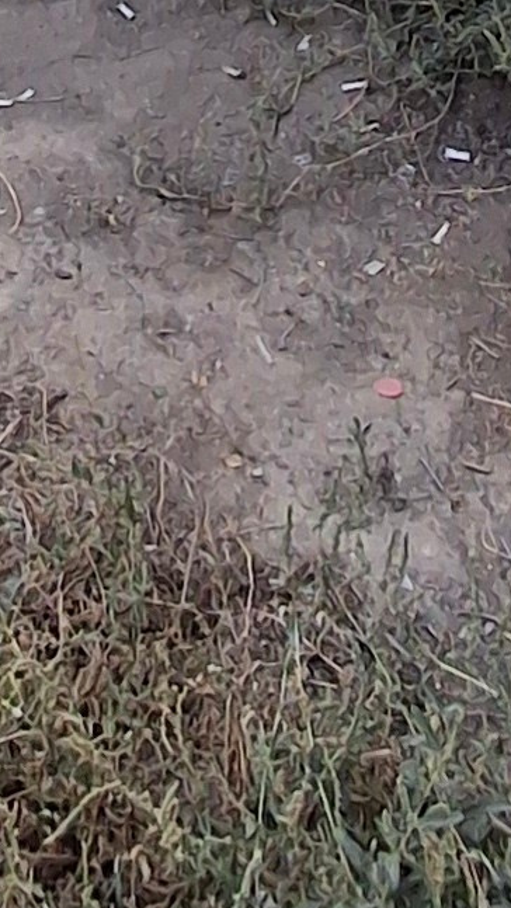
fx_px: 2119
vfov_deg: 16.8
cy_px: -989
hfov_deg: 13.5
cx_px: -56
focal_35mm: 88
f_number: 2.2
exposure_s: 1/474
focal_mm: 1.64
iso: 40
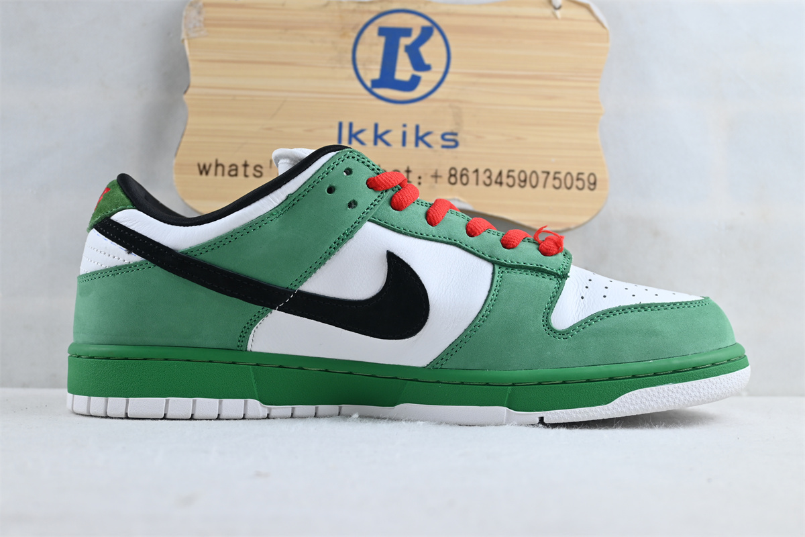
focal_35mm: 41
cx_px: 402
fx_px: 922
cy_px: 268
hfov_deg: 47.2
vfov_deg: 32.4
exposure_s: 1/40
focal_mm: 27.5
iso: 100
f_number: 4.5
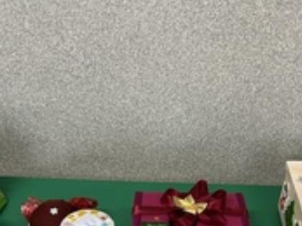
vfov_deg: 22.8
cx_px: 108
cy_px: 259
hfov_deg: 32.0
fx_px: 523
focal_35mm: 60
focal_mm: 5.1
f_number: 1.6
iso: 160
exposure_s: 1/50
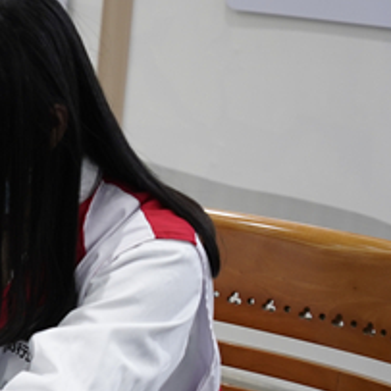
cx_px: -374
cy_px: 274
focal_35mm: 147
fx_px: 1879
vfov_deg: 11.9
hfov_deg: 10.9
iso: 500
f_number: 3.5
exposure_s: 1/30
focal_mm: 44
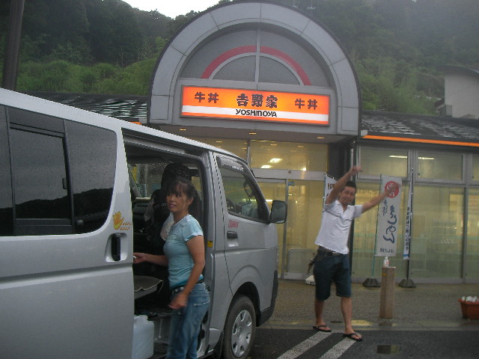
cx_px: 240
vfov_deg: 37.7
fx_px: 526
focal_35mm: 38
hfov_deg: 49.0
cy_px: 180
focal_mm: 6.3
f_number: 3.5
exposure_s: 1/32.2
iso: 50
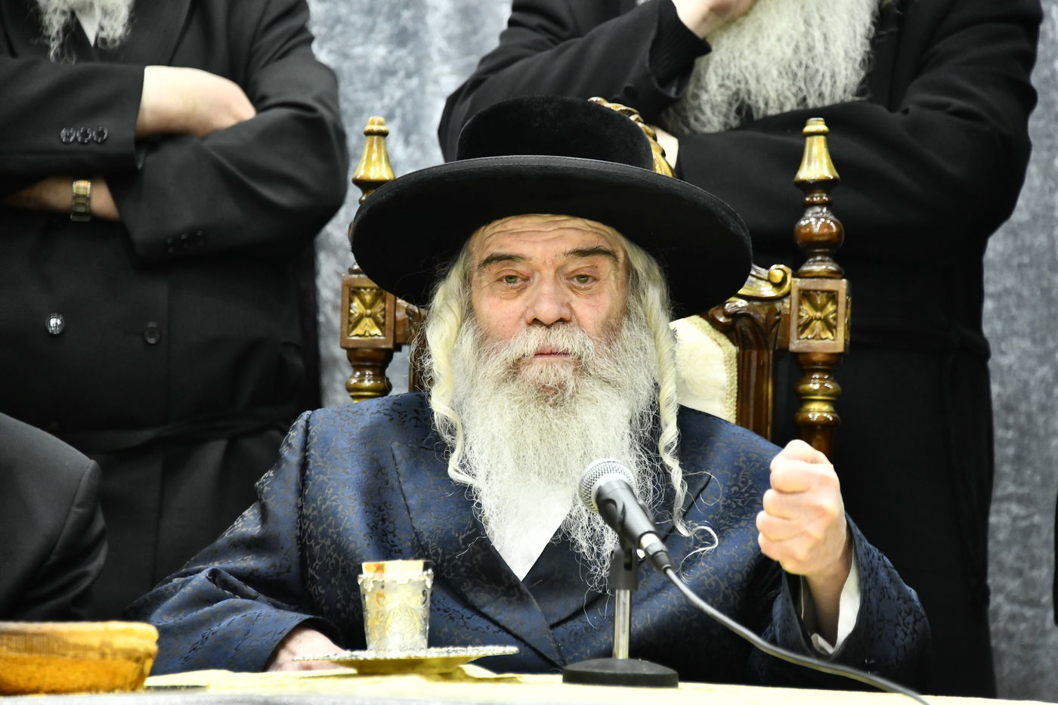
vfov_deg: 5.5
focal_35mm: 250
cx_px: 529
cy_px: 352
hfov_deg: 8.2
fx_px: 7346
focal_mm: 250
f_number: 5.6
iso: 2500
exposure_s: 1/200
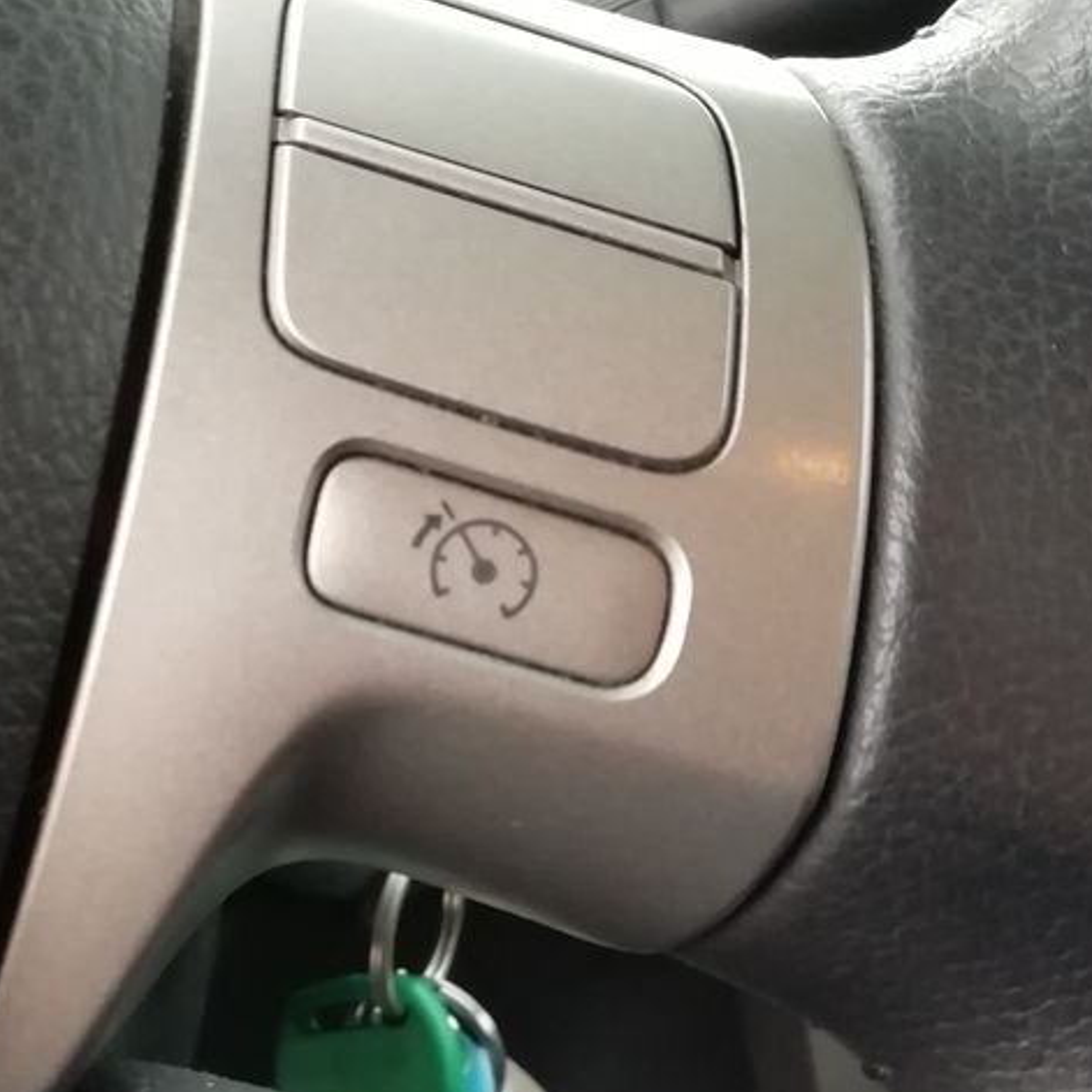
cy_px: 682
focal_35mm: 50
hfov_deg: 33.5
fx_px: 1785
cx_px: 308
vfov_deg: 33.9
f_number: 2.2
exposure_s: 1/25
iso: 320
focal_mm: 3.21
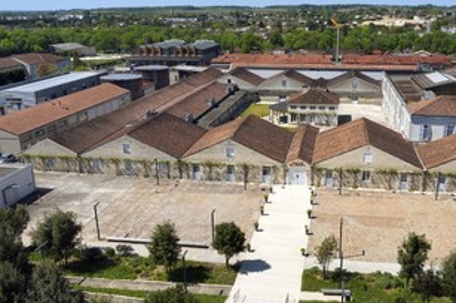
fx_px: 468
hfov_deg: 51.5
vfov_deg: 35.9
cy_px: 160
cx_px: 279
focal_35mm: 37
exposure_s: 1/250
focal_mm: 27
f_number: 14
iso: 200
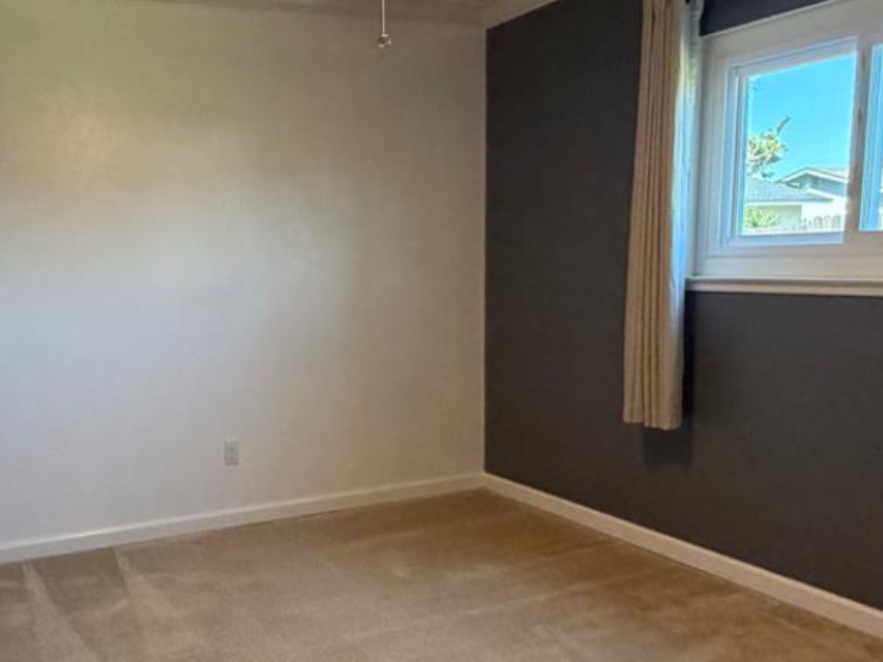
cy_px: 391
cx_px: 263
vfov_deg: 41.6
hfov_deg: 52.4
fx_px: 867
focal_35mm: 34
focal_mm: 2.22
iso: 400
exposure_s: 1/60
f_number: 2.2
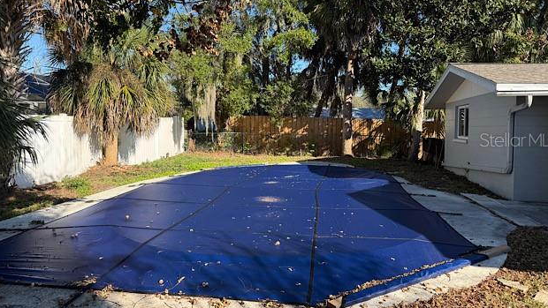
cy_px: 139
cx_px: 280
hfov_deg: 69.8
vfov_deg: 42.9
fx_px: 392
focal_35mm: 27
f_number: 1.78
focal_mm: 6.76
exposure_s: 1/1901
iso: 100
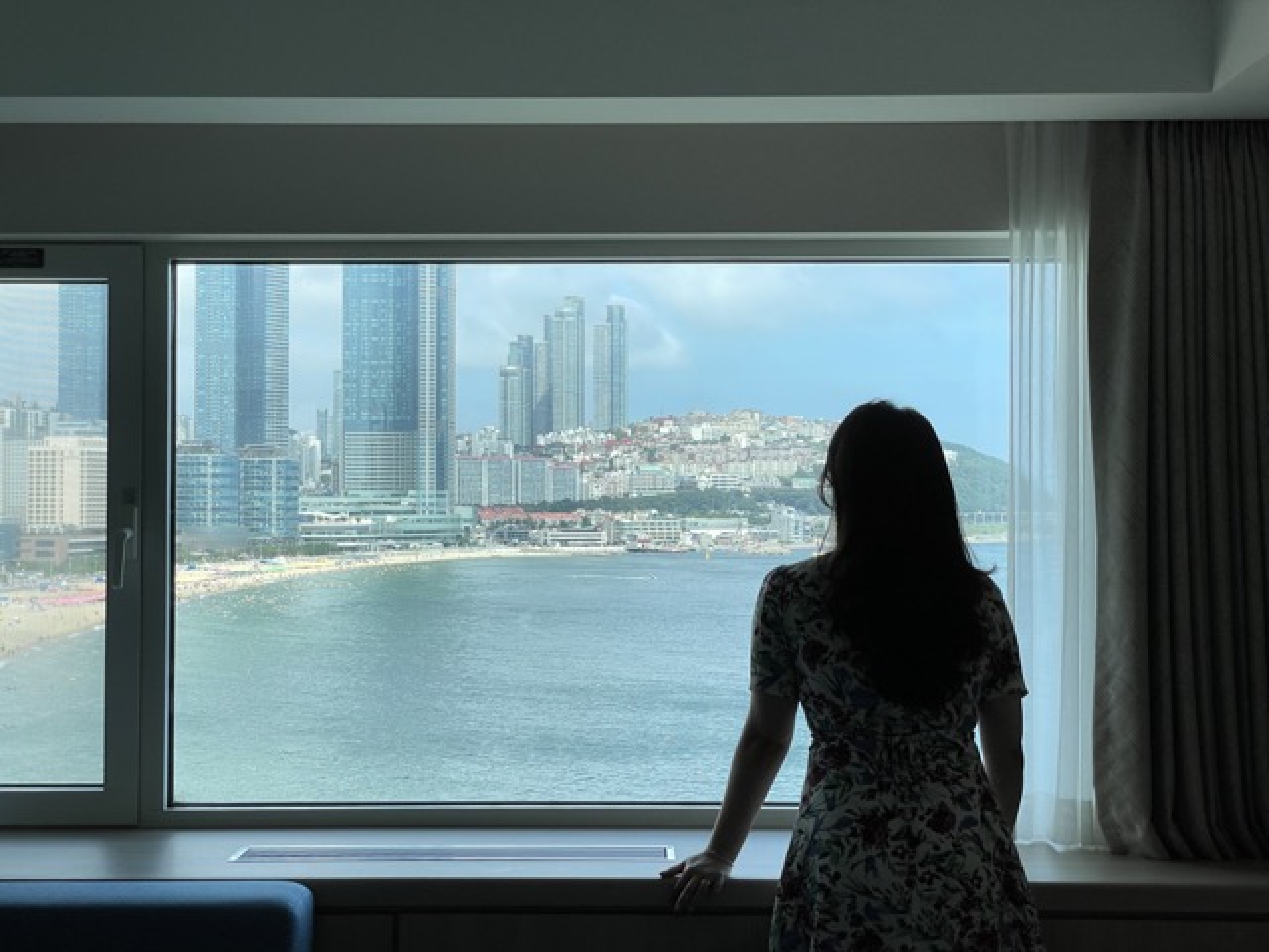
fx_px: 1906
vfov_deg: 28.0
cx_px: 634
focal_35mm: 52
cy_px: 476
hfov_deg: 36.8
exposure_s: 1/475
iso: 25
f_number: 2
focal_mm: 6
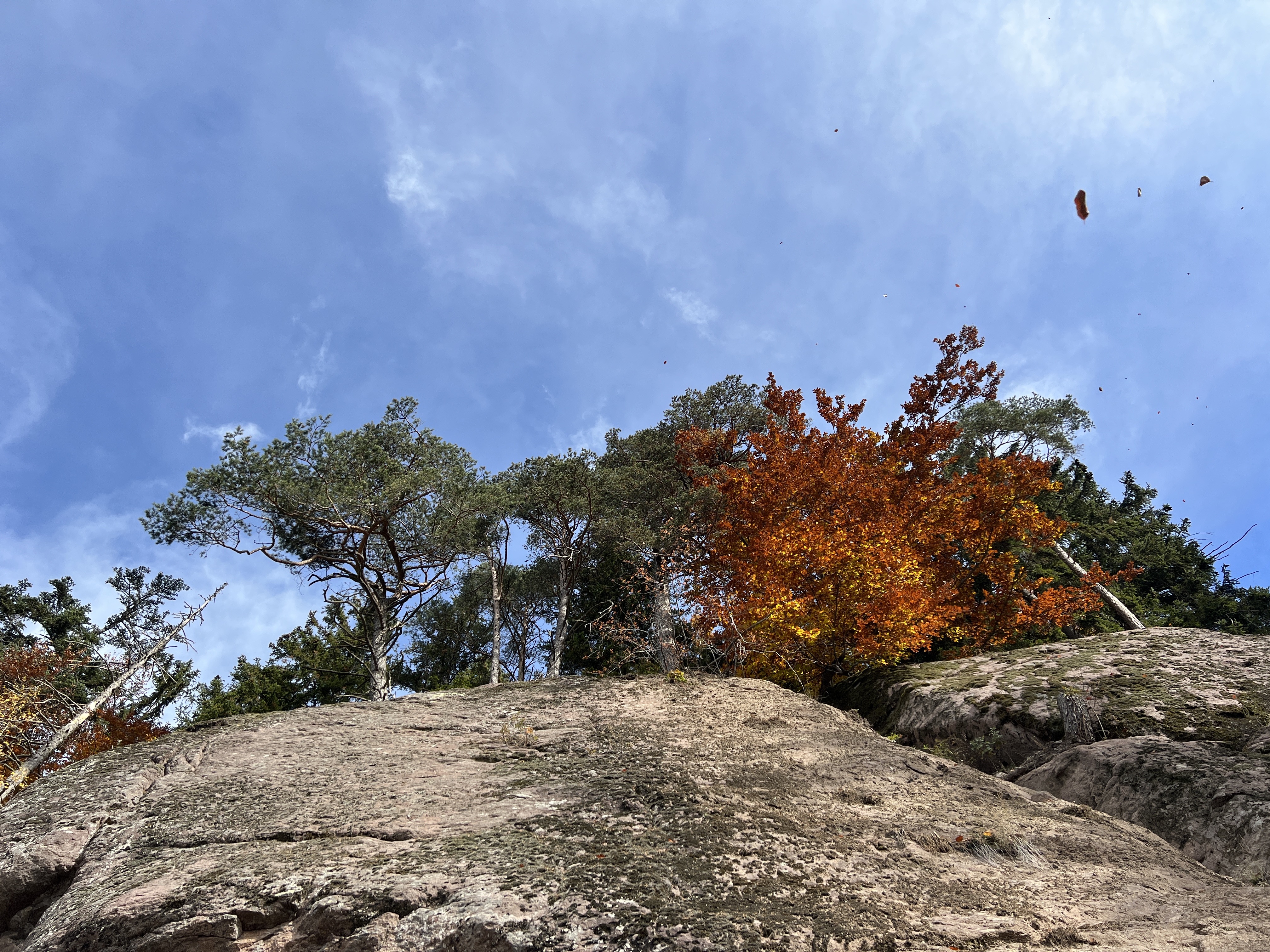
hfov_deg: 67.3
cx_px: 635
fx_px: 954
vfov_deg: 53.1
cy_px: 476
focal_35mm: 26
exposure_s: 1/2165
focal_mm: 5.7
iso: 50
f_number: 1.5
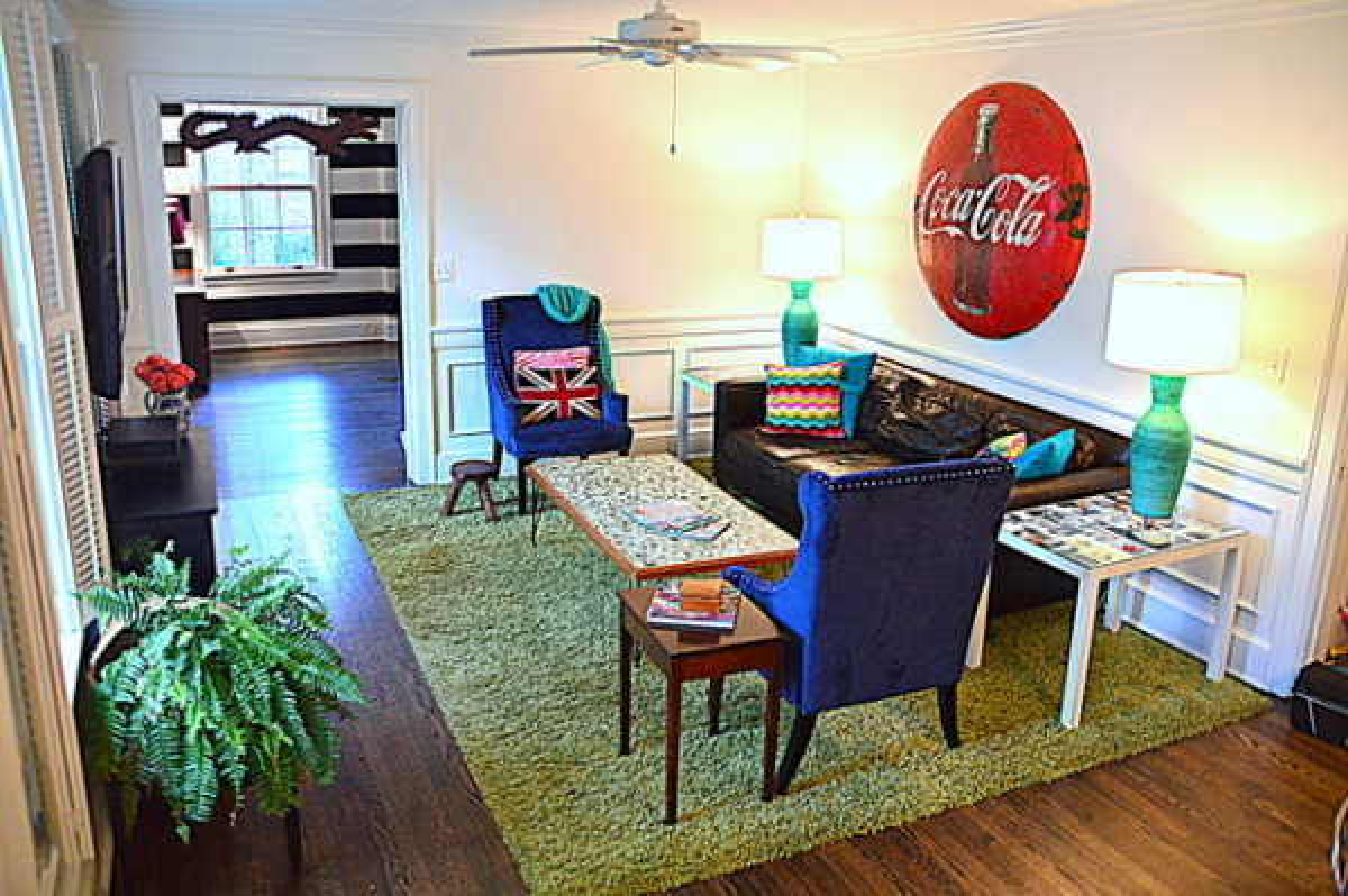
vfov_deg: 47.9
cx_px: 674
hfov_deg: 67.4
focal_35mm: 27
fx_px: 1010
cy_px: 448
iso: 800
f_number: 3.5
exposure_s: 1/30
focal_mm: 18
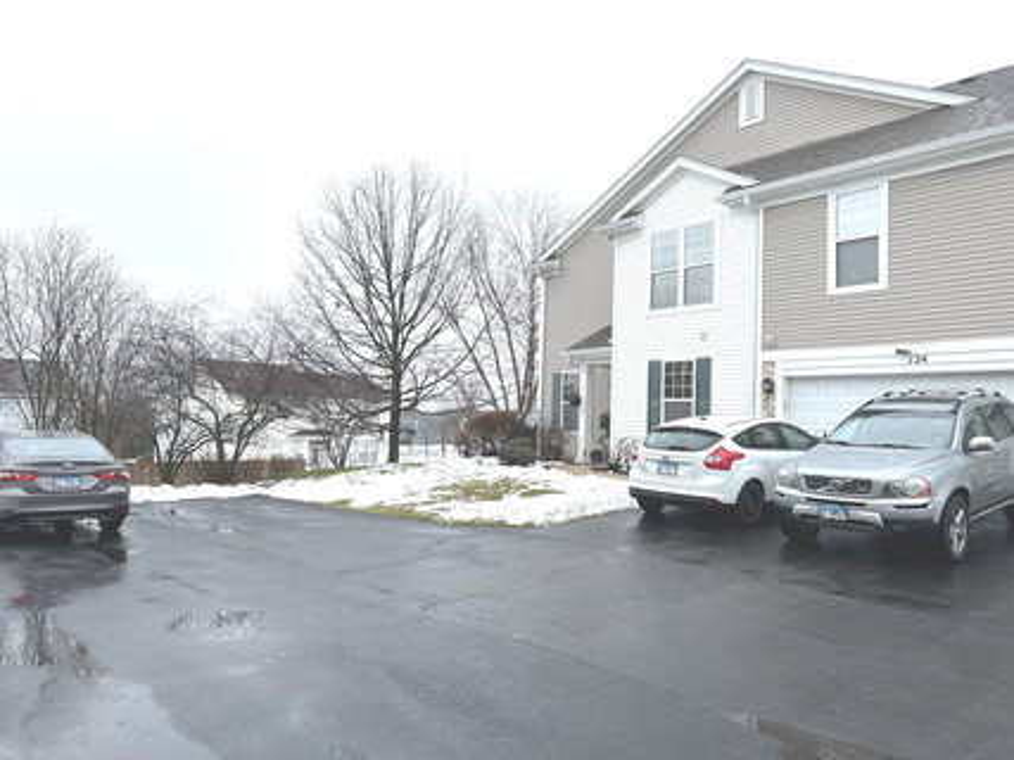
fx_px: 761
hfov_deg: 67.3
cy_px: 380
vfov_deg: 53.0
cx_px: 507
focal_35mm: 26
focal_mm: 5.7
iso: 50
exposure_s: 1/1147
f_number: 1.5
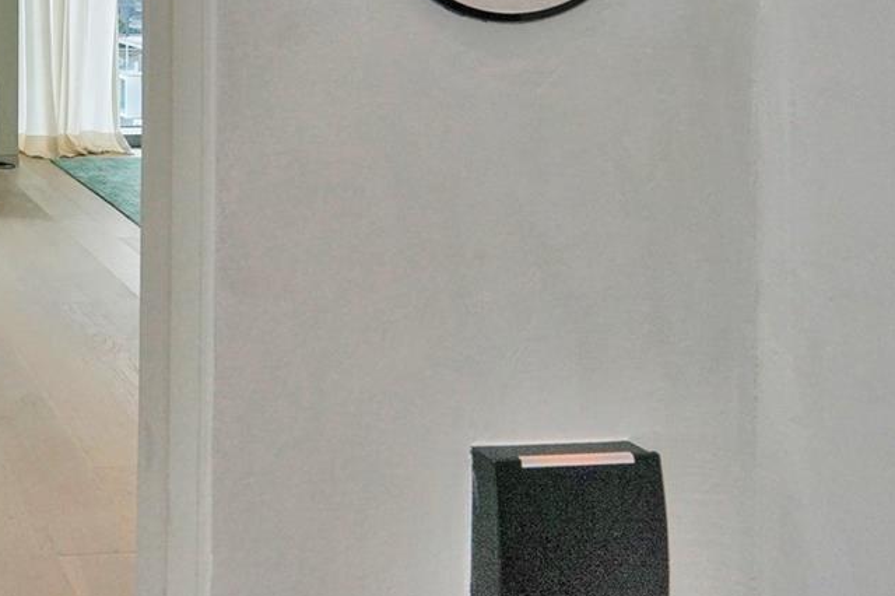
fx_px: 994
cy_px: -60
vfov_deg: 30.0
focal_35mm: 40
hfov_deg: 36.5
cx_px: -197
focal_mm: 16
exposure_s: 1/200
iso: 500
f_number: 13
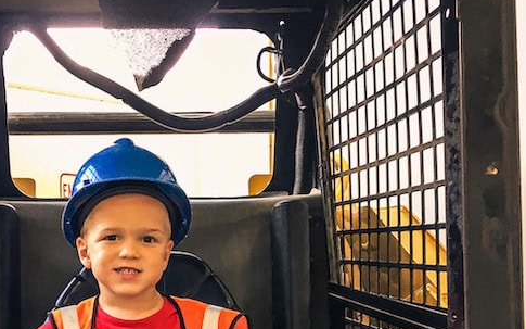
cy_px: 354
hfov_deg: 35.3
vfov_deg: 21.7
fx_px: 817
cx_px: 170
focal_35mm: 57
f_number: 2.2
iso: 64
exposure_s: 1/30
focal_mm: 4.2
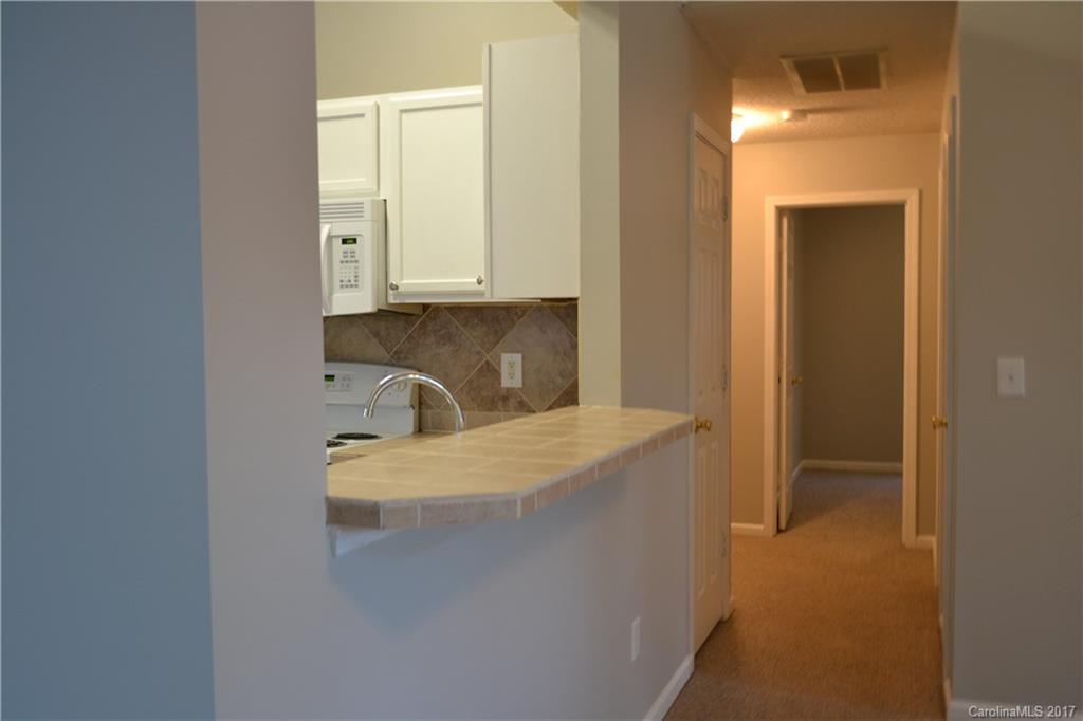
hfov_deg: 57.2
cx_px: 542
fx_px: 992
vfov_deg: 39.9
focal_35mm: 33
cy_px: 360
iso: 400
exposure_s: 1/20
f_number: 3.8
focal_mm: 22
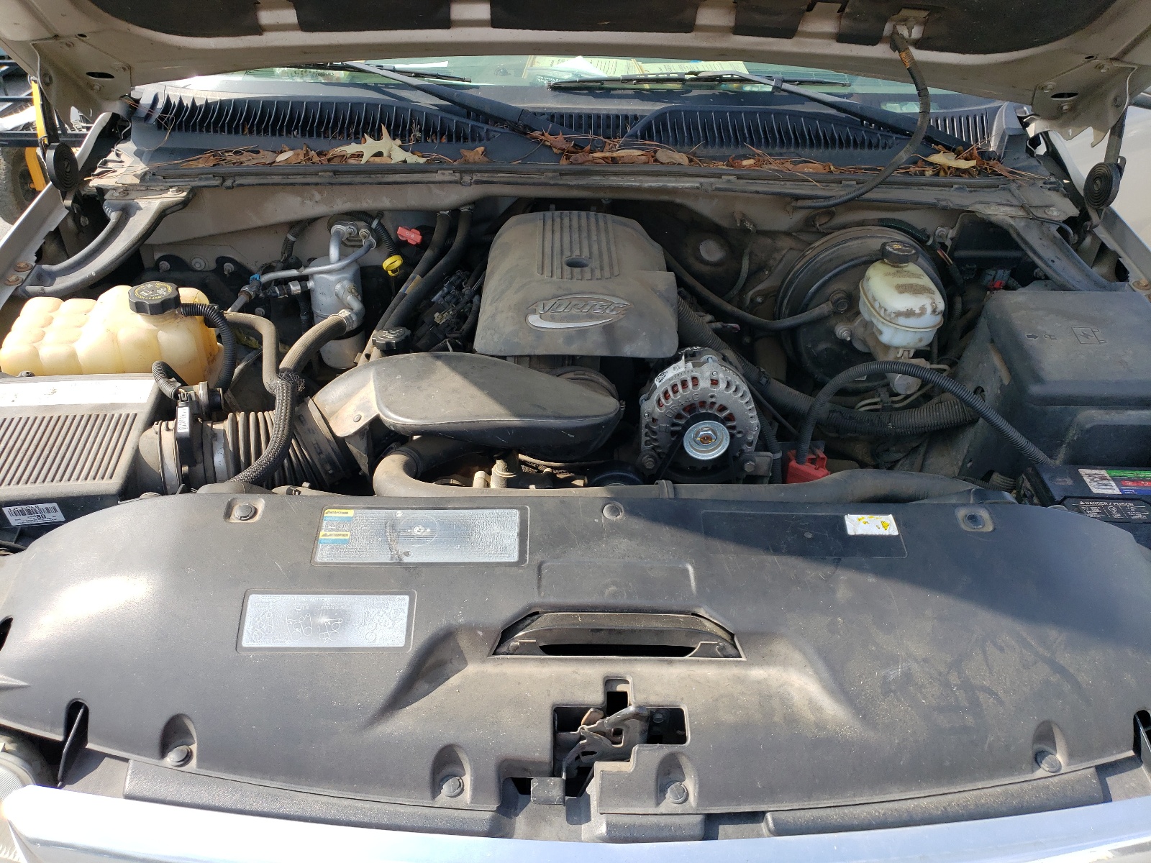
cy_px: 432
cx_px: 576
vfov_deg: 53.1
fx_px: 865
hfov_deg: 67.3
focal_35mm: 26
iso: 50
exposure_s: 1/1111
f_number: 1.5
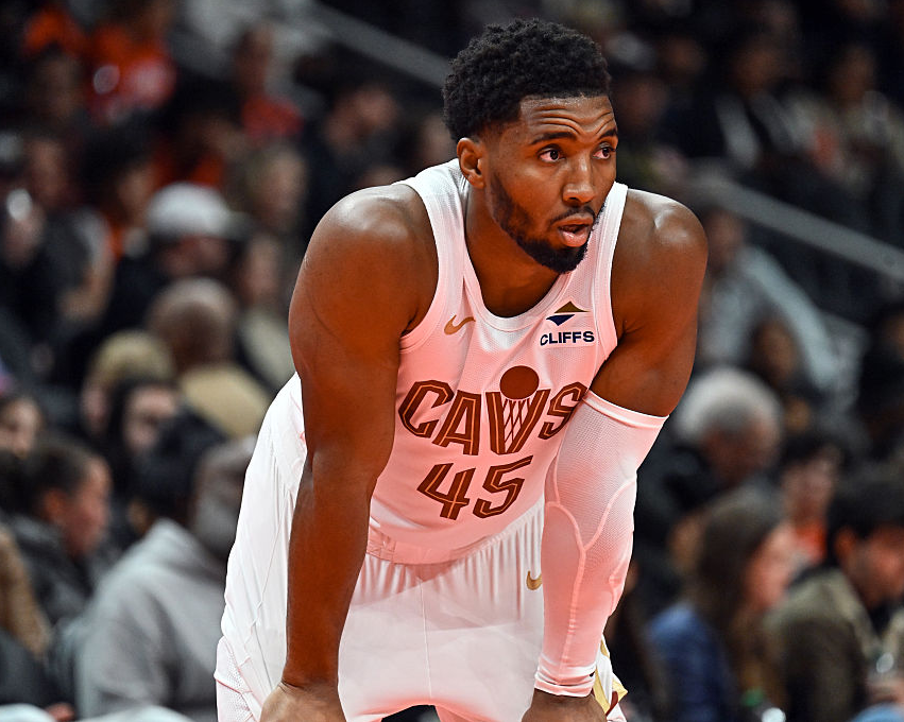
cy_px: 360
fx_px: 12088
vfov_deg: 3.4
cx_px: 448
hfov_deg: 4.3
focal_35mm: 452
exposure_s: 1/800
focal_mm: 400
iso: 4000
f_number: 5.6
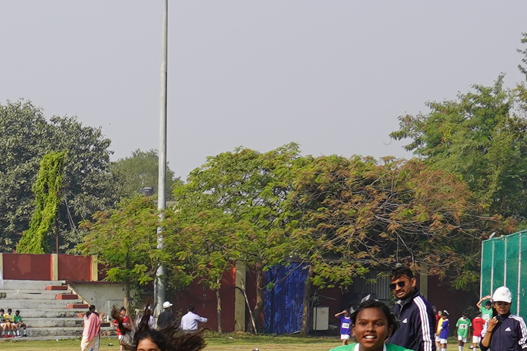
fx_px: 2122
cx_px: -204
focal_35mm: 145
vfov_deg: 9.2
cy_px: 555
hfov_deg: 13.5
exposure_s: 1/640
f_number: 5
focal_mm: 24
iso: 100
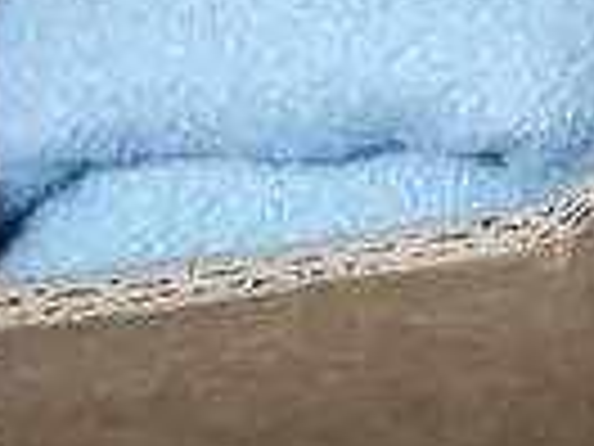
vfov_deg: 6.3
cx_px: 2200
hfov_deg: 7.2
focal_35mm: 217
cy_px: -894
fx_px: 3724
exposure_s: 1/60
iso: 640
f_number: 3.5
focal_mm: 14
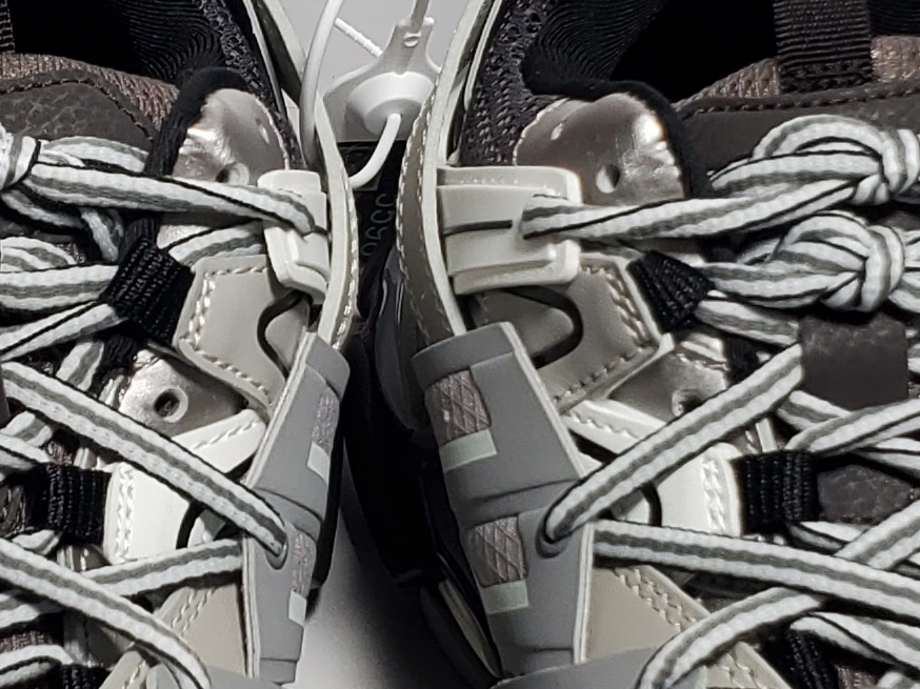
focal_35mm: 120
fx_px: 3188
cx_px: 306
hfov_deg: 16.4
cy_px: 234
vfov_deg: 12.3
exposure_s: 1/264
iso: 50
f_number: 1.5
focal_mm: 4.3
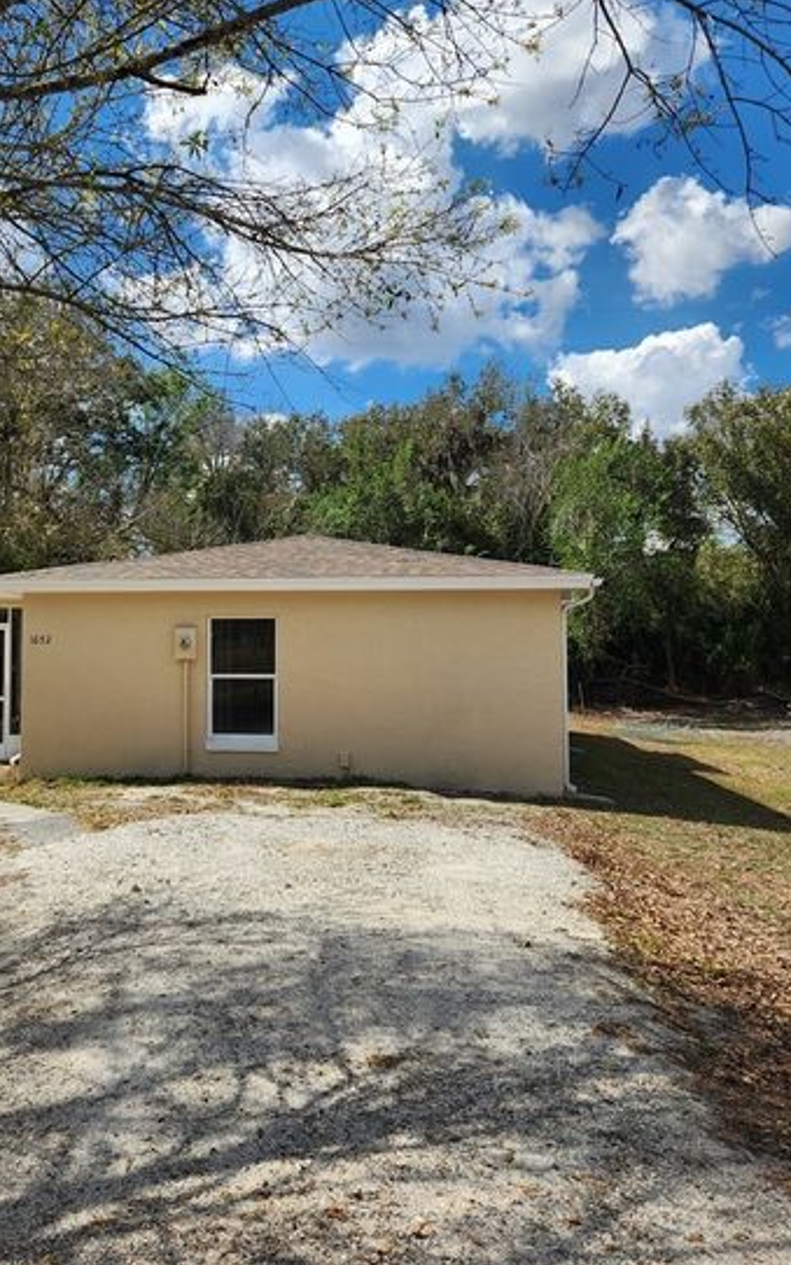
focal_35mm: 30
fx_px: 1034
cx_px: 240
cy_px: 575
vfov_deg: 62.8
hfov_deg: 41.1
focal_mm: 5.4
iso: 20
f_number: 1.8
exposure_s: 1/1453
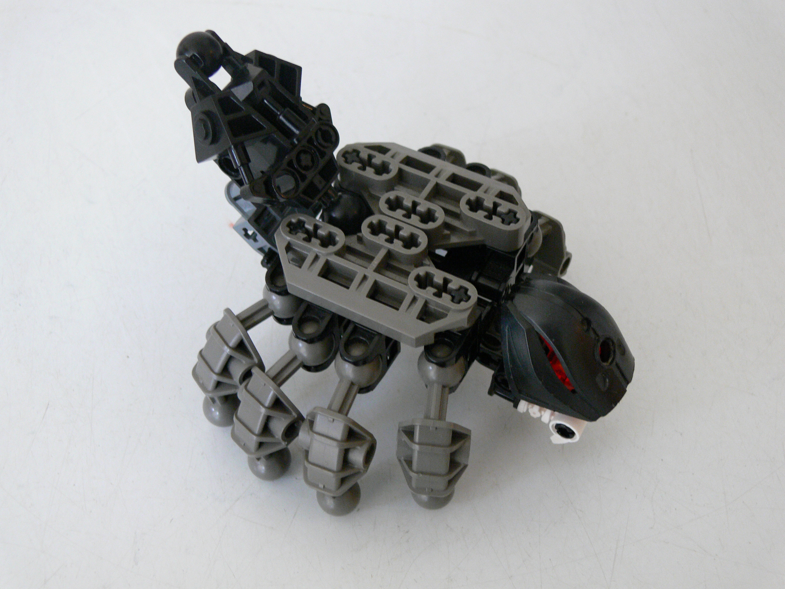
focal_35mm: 49
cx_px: 392
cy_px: 294
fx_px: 1111
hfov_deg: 38.9
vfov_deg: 29.7
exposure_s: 1/20
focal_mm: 10.3
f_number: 3.2
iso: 200
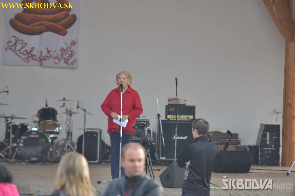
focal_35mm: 300
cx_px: 148
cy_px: 98
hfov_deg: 6.9
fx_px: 2458
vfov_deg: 4.6
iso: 200
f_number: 2.8
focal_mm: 200
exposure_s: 1/500
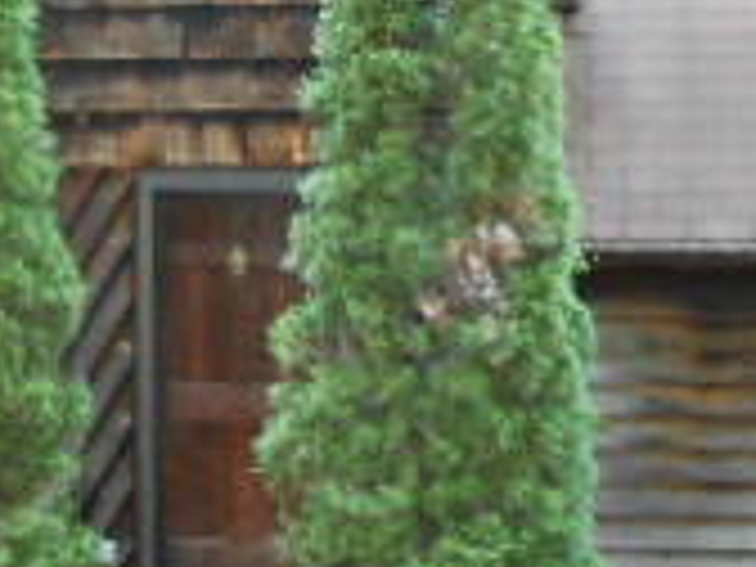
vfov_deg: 14.7
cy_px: 22
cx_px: 274
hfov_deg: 19.8
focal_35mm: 99
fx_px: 2162
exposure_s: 1/30
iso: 400
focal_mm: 4.6
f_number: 3.5
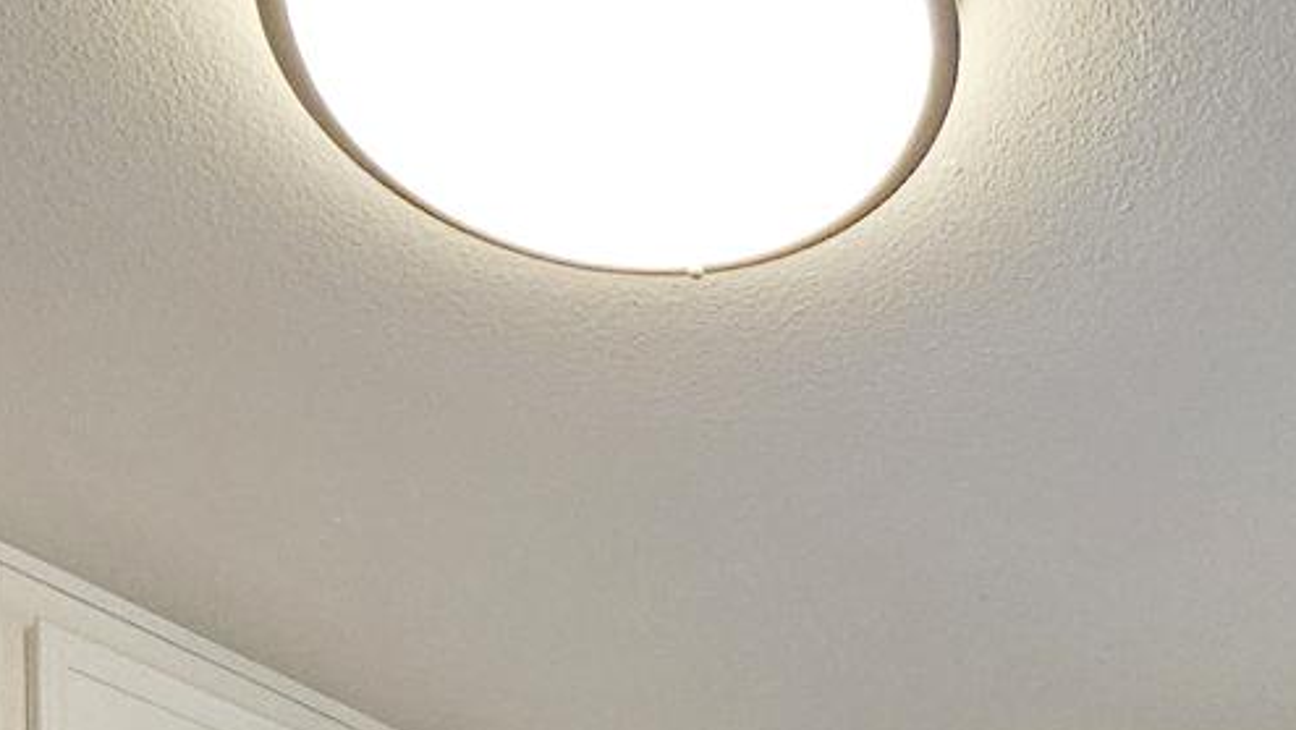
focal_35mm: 61
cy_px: 1837
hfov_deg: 33.4
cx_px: 1017
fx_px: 2097
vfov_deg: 13.4
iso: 50
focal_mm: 2.2
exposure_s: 1/60
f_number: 2.2
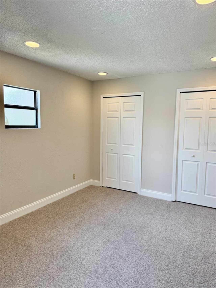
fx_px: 200
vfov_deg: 71.6
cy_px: 144
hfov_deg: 56.8
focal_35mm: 24
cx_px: 108
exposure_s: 1/162
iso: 100
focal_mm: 6.76
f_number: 1.78
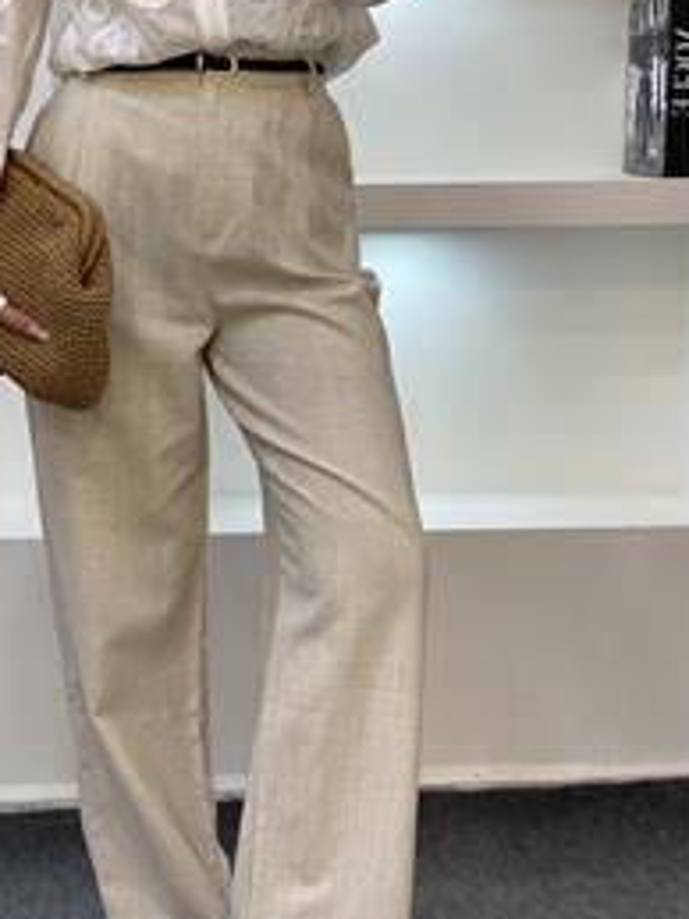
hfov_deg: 17.7
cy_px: 456
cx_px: 206
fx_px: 2205
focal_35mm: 83
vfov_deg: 23.6
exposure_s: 1/100
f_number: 2
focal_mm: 6
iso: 64
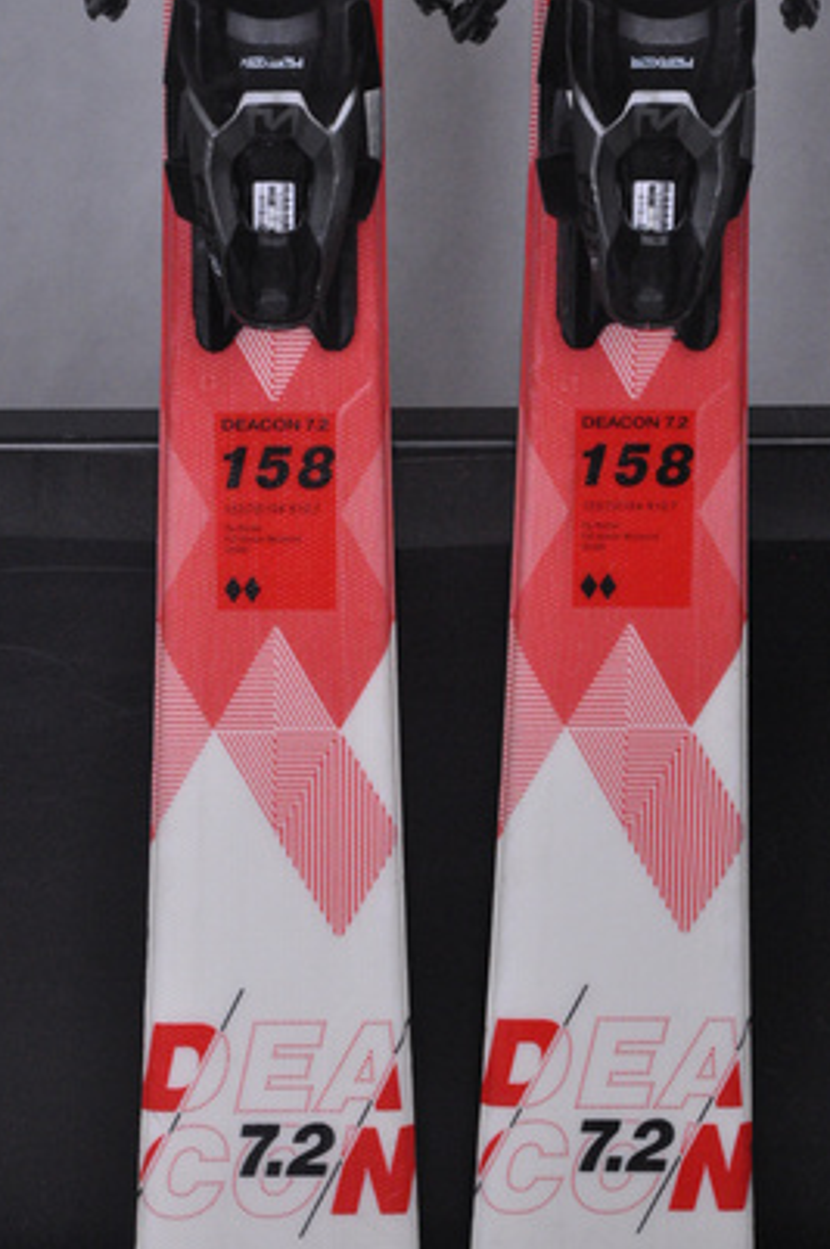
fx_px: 4943
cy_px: 662
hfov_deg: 9.6
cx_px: 446
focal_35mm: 143
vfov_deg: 14.4
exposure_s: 1/125
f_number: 9.5
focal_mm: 85
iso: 3200
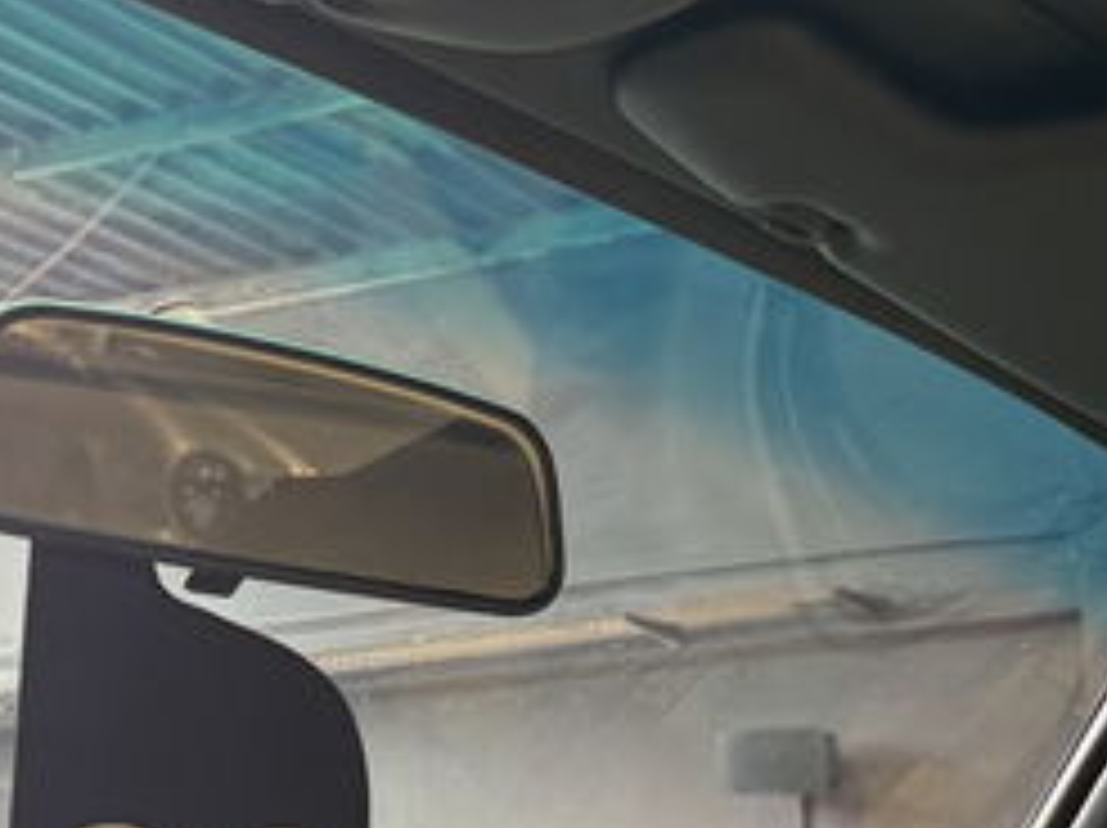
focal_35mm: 100
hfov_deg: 19.5
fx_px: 3195
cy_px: 320
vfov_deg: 14.8
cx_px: 842
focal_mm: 6.76
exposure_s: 1/60
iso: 320
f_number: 1.78
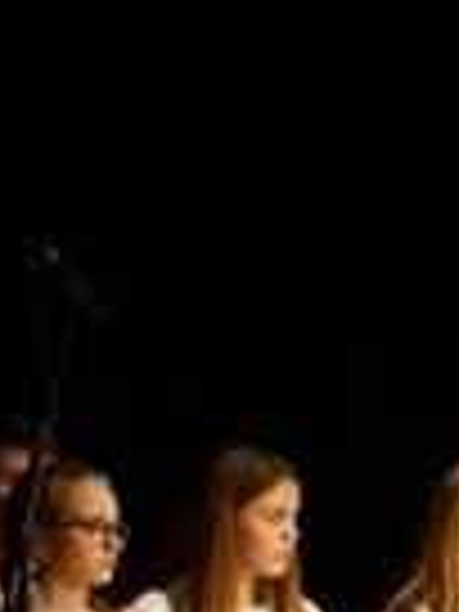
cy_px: 835
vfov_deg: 5.3
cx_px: 2200
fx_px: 6587
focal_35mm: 373
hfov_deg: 3.7
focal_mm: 35
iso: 2500
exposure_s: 1/60
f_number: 4.5
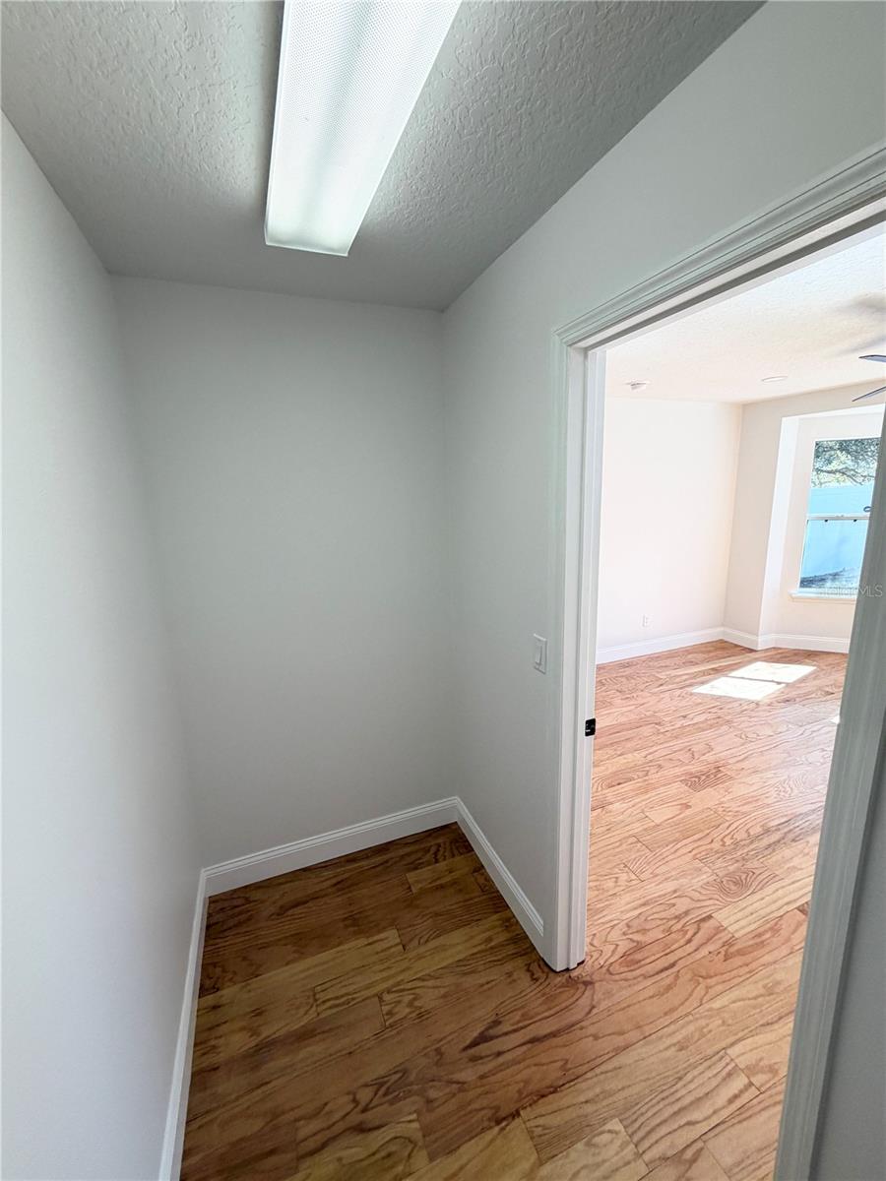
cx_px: 443
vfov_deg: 102.1
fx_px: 478
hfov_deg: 85.7
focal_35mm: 14
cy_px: 590
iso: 50
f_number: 2.2
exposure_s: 1/124
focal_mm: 2.22
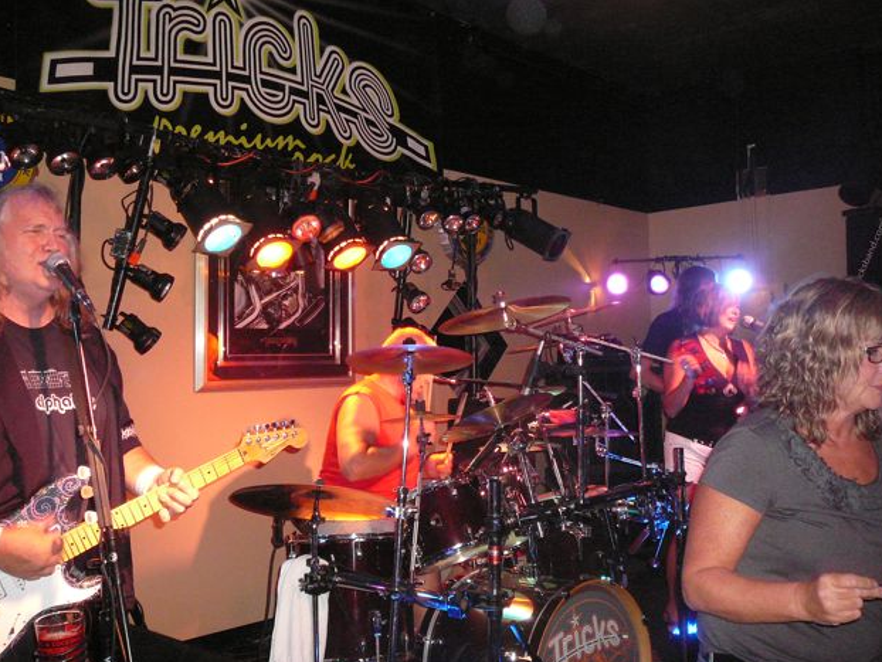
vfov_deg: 39.7
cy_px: 339
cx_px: 448
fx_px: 918
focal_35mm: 36
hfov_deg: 51.3
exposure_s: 1/30
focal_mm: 5.2
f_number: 2.8
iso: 400
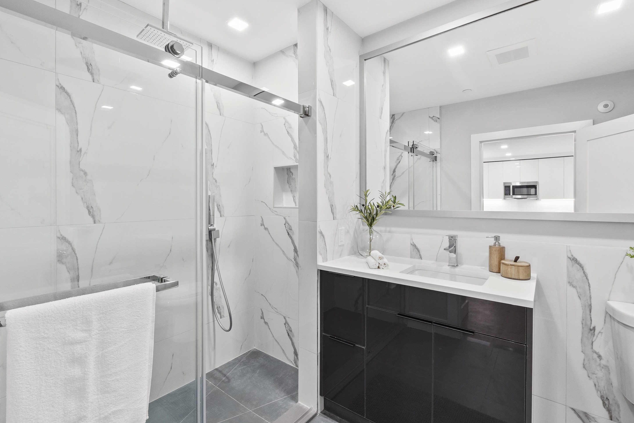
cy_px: 200
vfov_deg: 73.7
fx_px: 282
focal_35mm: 16
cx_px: 330
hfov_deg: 96.7
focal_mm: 10
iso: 200
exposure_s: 1.3
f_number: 8
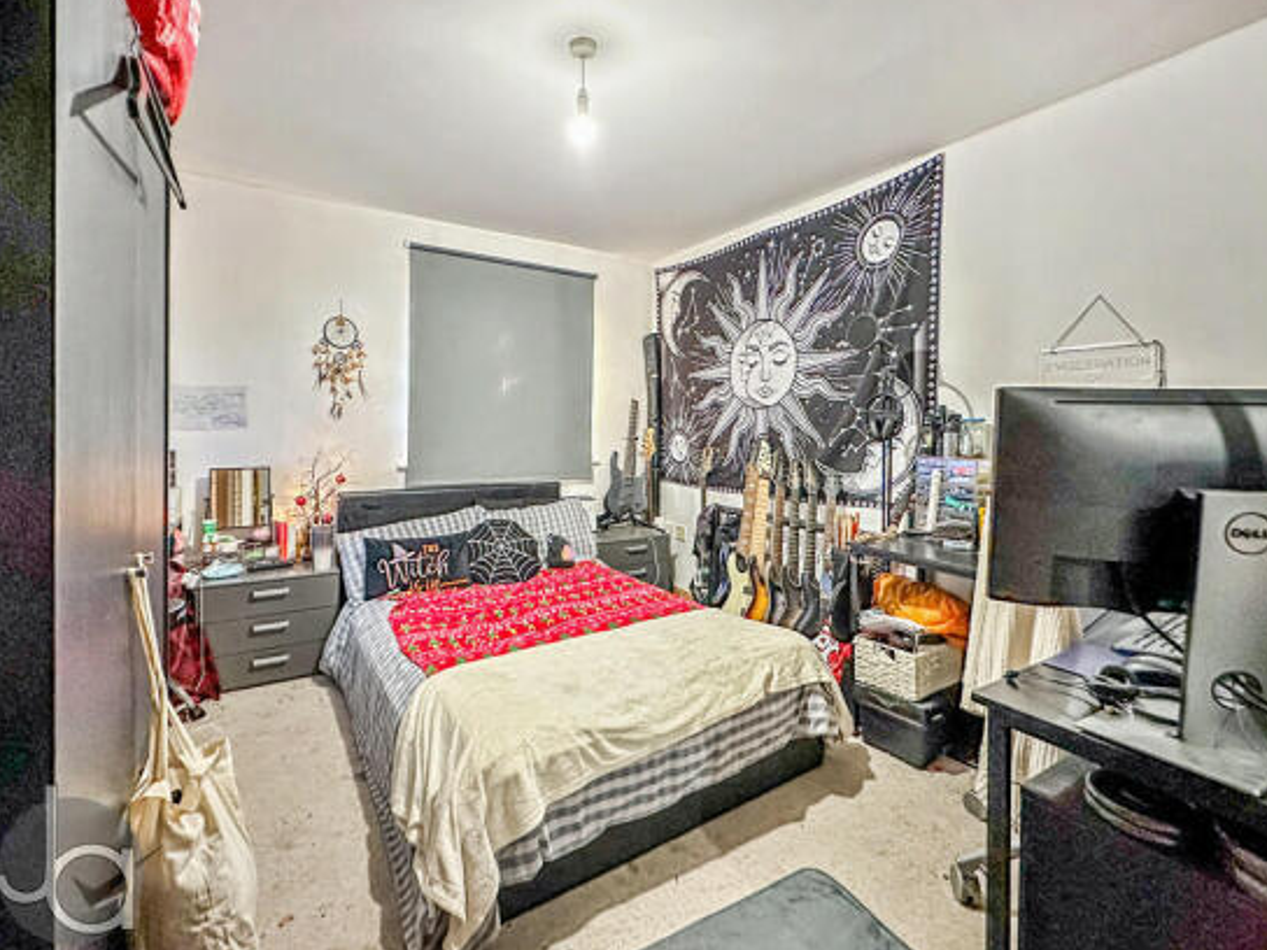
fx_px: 549
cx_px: 618
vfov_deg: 81.7
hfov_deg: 98.2
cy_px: 495
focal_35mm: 15
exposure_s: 1/30
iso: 1600
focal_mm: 2.22
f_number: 2.2
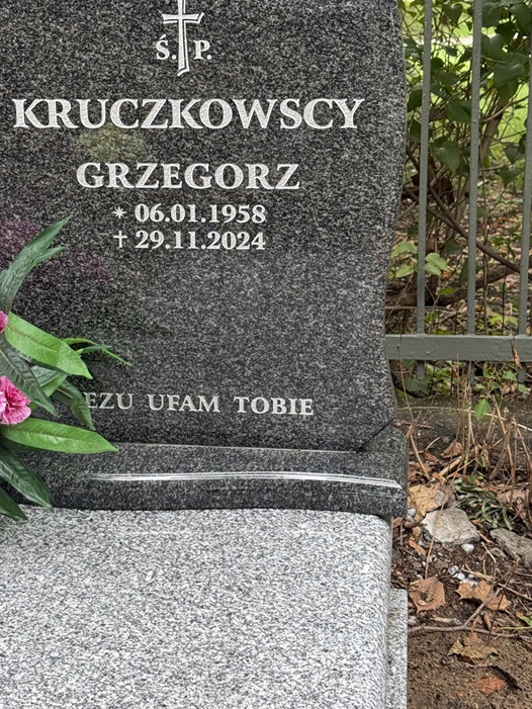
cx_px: 198
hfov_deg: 21.3
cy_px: 299
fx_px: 1413
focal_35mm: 69
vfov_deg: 28.1
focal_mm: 6.76
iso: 64
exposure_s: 1/121
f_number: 1.78
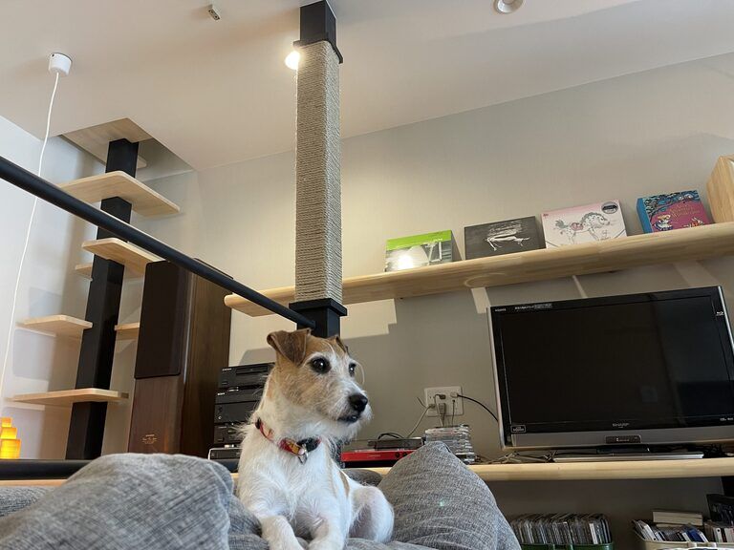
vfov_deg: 53.1
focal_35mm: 26
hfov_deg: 67.3
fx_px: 551
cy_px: 275
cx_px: 367
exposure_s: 1/60
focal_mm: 5.1
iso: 200
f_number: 1.6
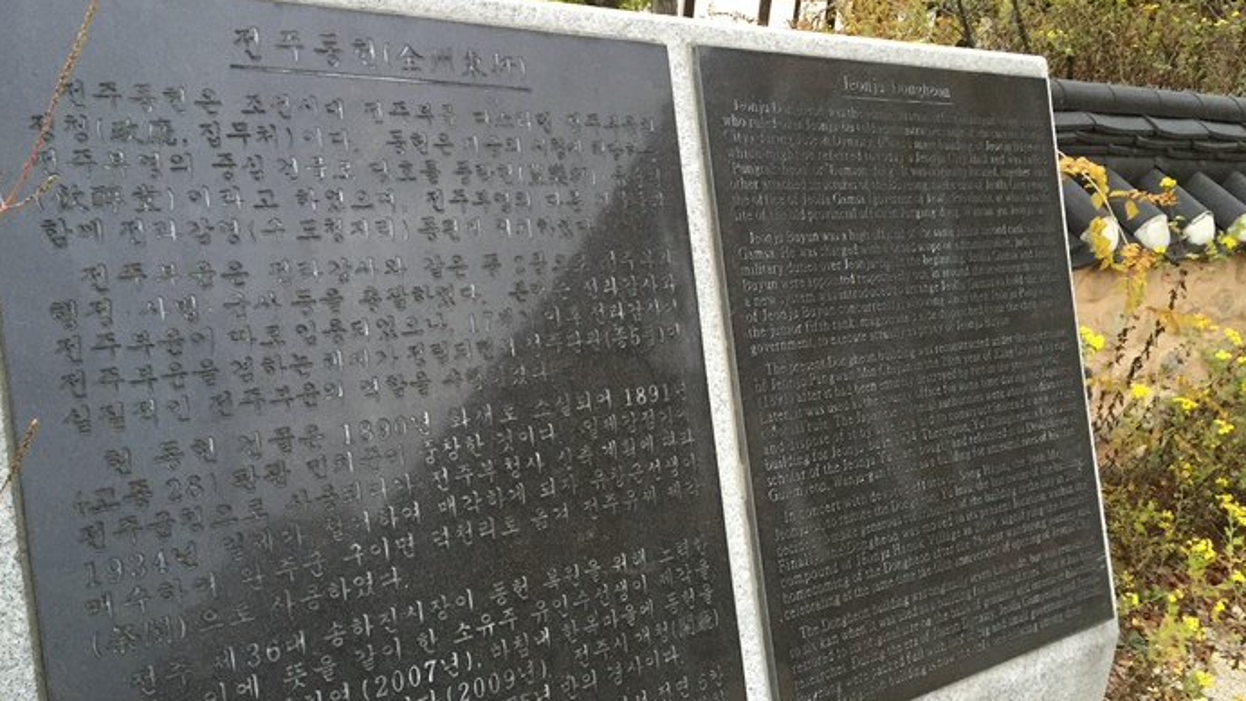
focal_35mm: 32
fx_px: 1057
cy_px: 383
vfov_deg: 36.7
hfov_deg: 61.0
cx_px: 626
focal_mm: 4.15
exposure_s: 1/30
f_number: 2.2
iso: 160
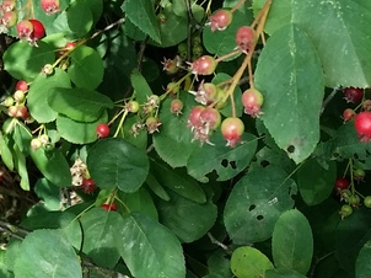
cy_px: -103
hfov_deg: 13.8
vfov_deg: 10.3
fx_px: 1499
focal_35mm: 140
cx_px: -45
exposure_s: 1/229
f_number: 2.2
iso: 50
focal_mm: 4.13
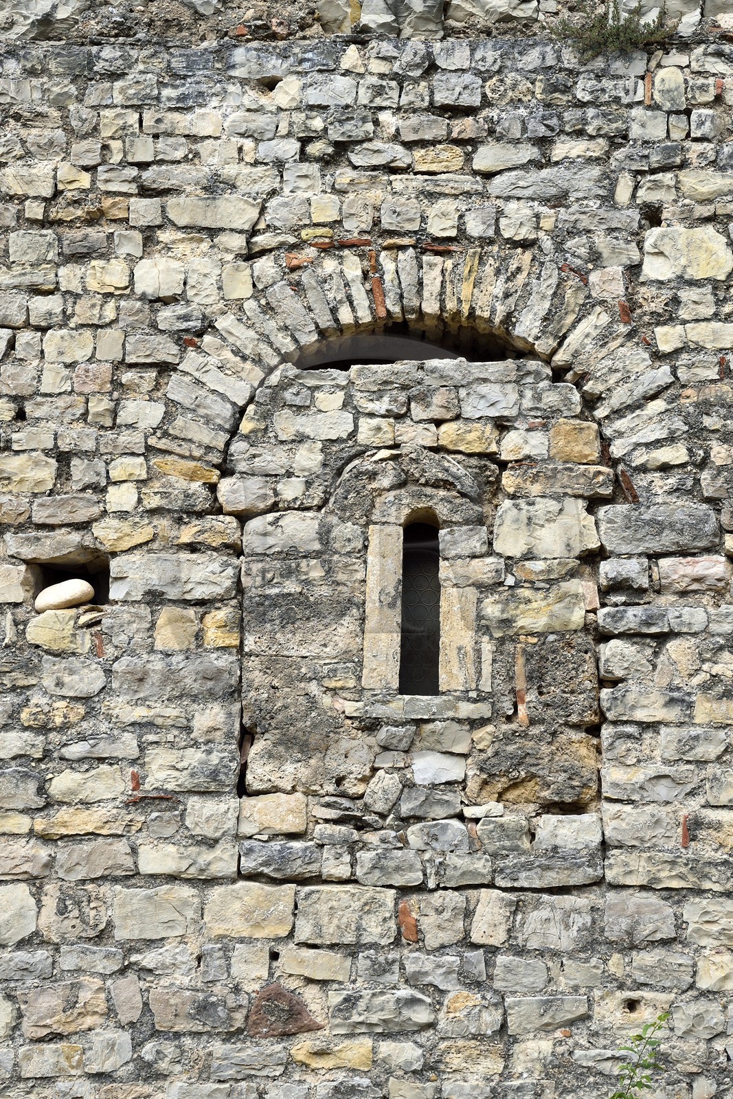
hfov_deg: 28.1
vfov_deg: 41.1
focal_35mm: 48
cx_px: 366
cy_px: 550
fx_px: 1466
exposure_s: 1/200
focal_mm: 48
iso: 400
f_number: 11
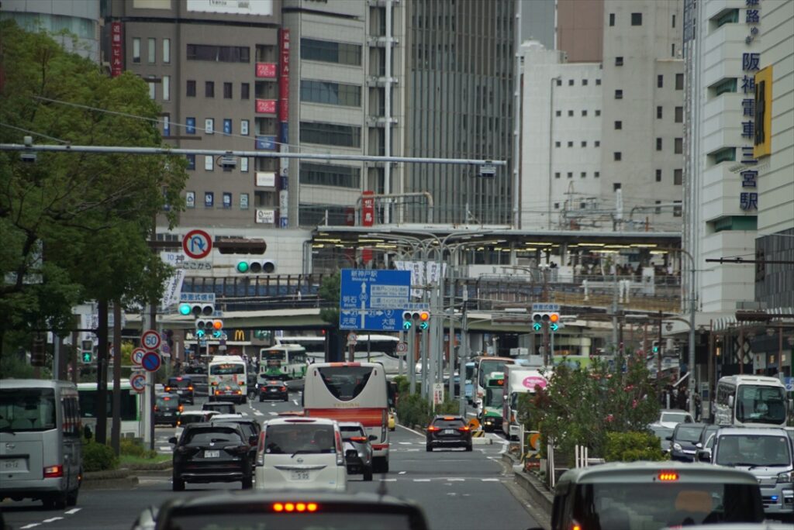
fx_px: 8275
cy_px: 265
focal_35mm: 375
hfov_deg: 5.5
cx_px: 397
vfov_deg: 3.7
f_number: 6.3
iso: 640
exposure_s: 1/400
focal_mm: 250
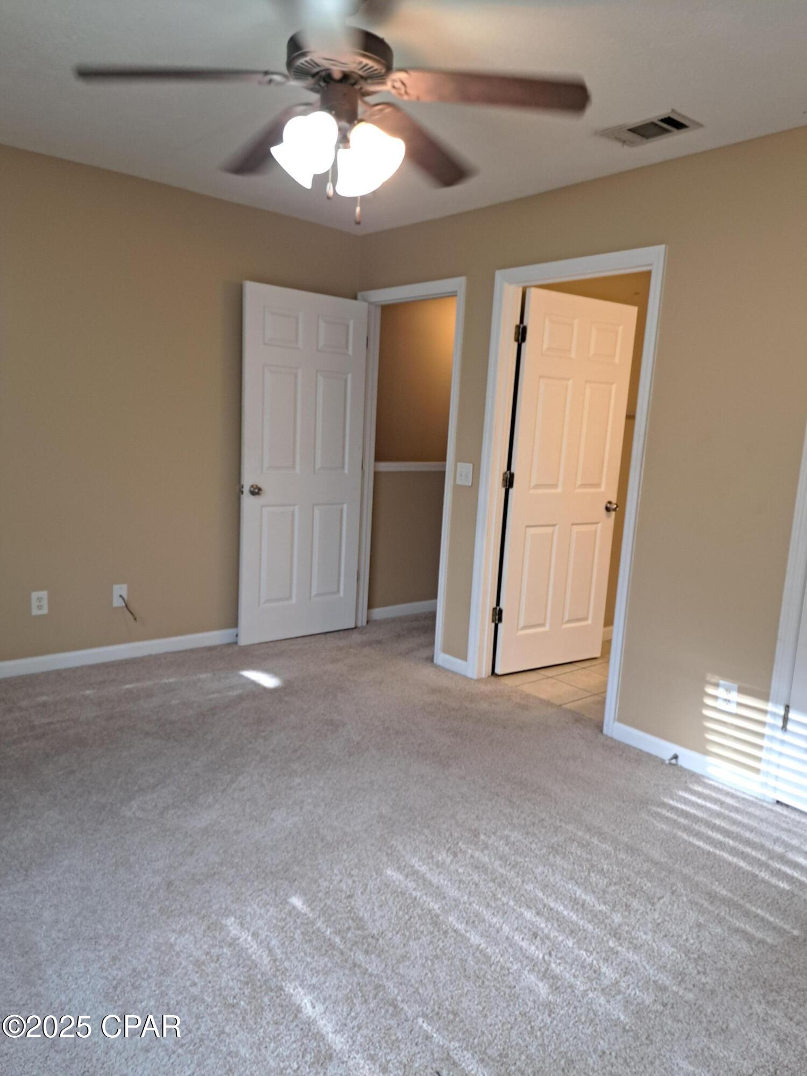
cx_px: 404
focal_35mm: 24
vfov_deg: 71.6
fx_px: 746
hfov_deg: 56.8
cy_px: 538
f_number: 1.8
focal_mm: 5.23
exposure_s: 1/60
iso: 125
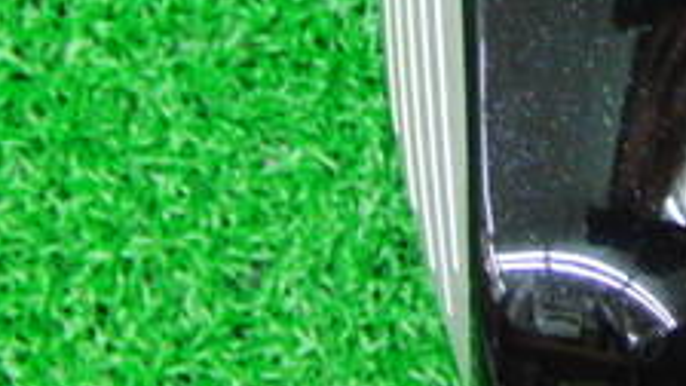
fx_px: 2092
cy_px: -227
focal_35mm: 115
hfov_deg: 17.8
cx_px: 799
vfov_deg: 10.1
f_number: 3.6
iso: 400
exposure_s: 1/15
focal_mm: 6.42
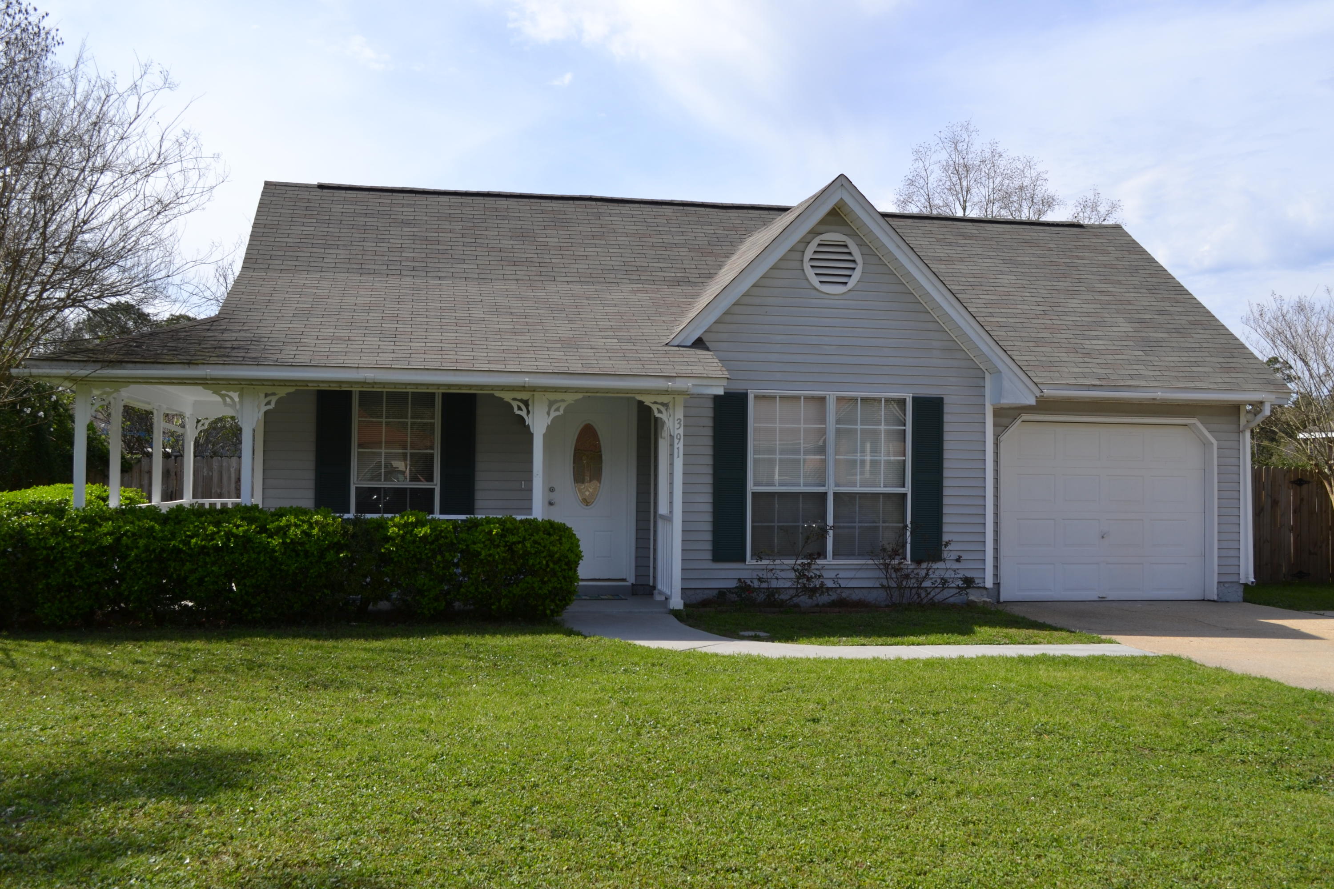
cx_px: 667
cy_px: 444
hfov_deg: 53.1
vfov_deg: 36.9
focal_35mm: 36
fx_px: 1334
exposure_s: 1/250
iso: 100
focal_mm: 24
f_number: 8
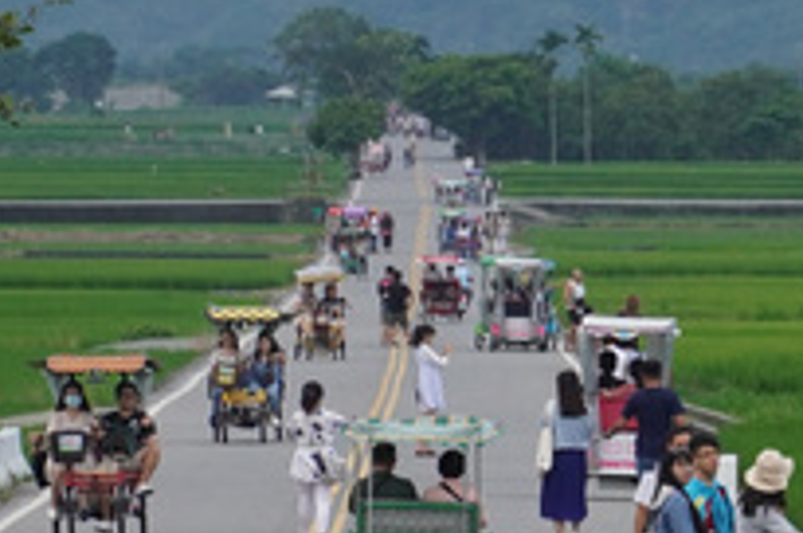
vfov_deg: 2.0
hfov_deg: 3.0
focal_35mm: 680
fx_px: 15144
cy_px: 112
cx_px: 638
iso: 500
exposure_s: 1/200
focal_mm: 116
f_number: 5.6
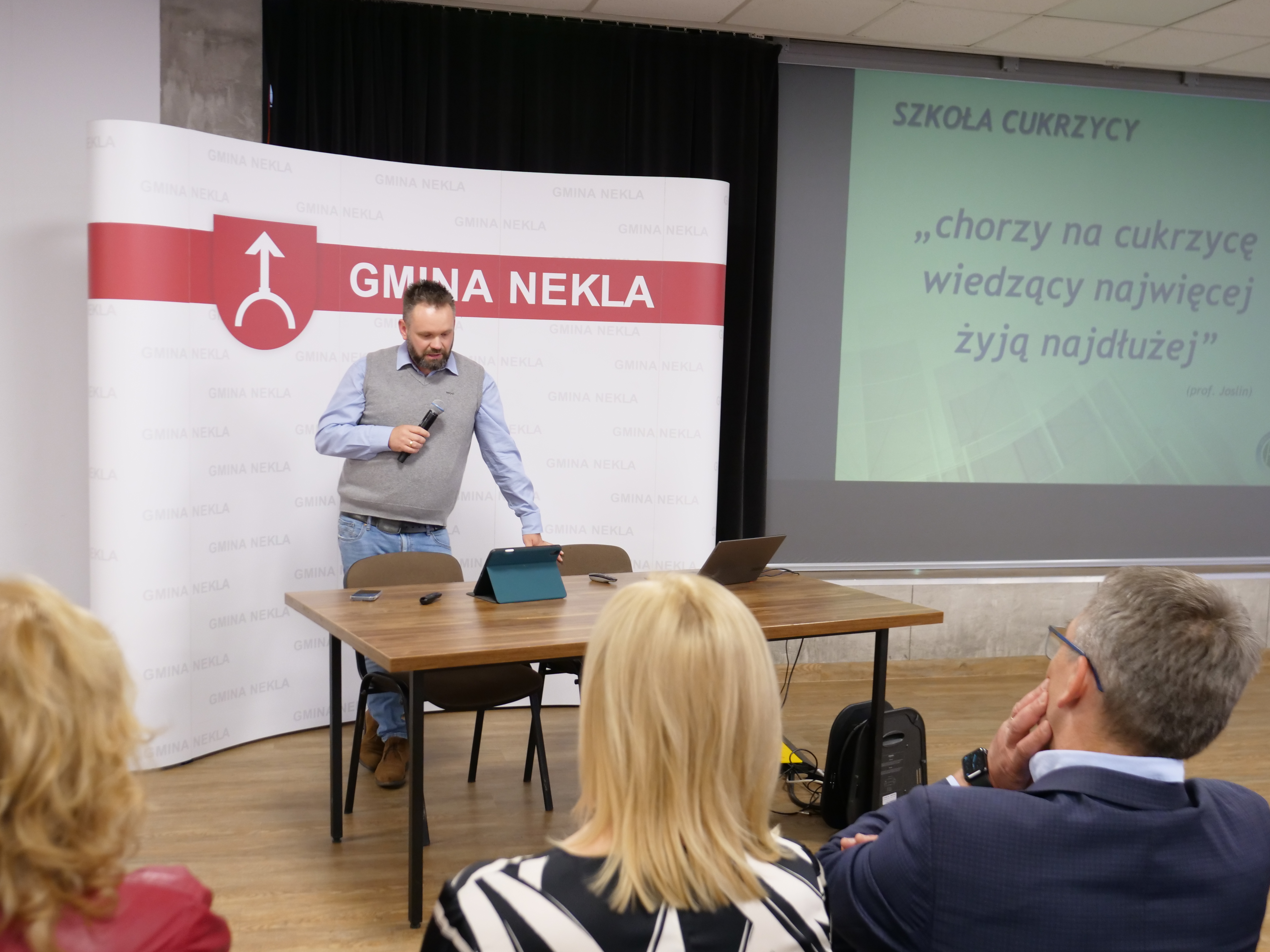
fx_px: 1321
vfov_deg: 39.7
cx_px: 635
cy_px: 476
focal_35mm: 36
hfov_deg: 51.4
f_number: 3.2
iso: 1250
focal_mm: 18
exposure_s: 1/60
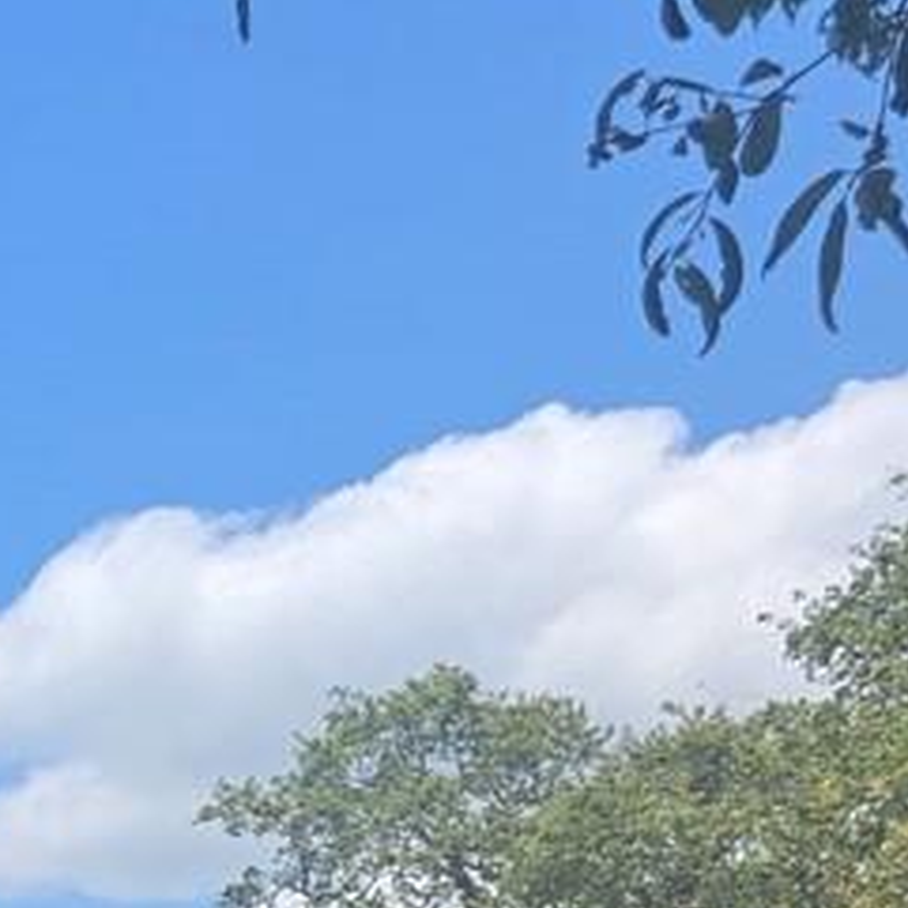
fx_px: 4006
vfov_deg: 11.4
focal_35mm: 135
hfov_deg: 10.9
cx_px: -1315
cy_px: 1952
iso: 12
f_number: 1.7
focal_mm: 6.3
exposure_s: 1/621
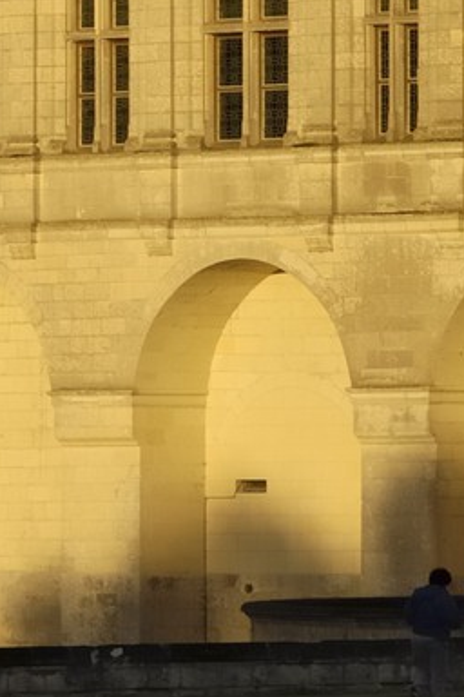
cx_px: -344
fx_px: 9068
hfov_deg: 2.9
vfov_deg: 4.3
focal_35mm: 469
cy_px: -597
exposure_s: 1/160
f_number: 7.1
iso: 100
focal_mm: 75
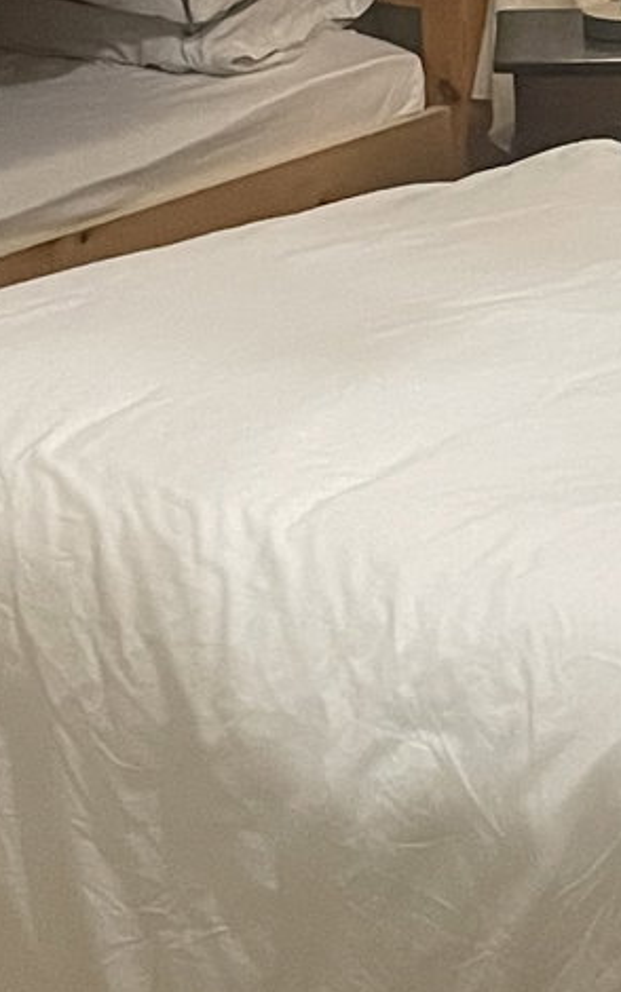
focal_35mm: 125
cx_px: 1339
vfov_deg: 16.6
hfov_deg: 9.6
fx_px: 3383
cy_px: 280
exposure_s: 1/43
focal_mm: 4.2
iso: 500
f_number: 1.6
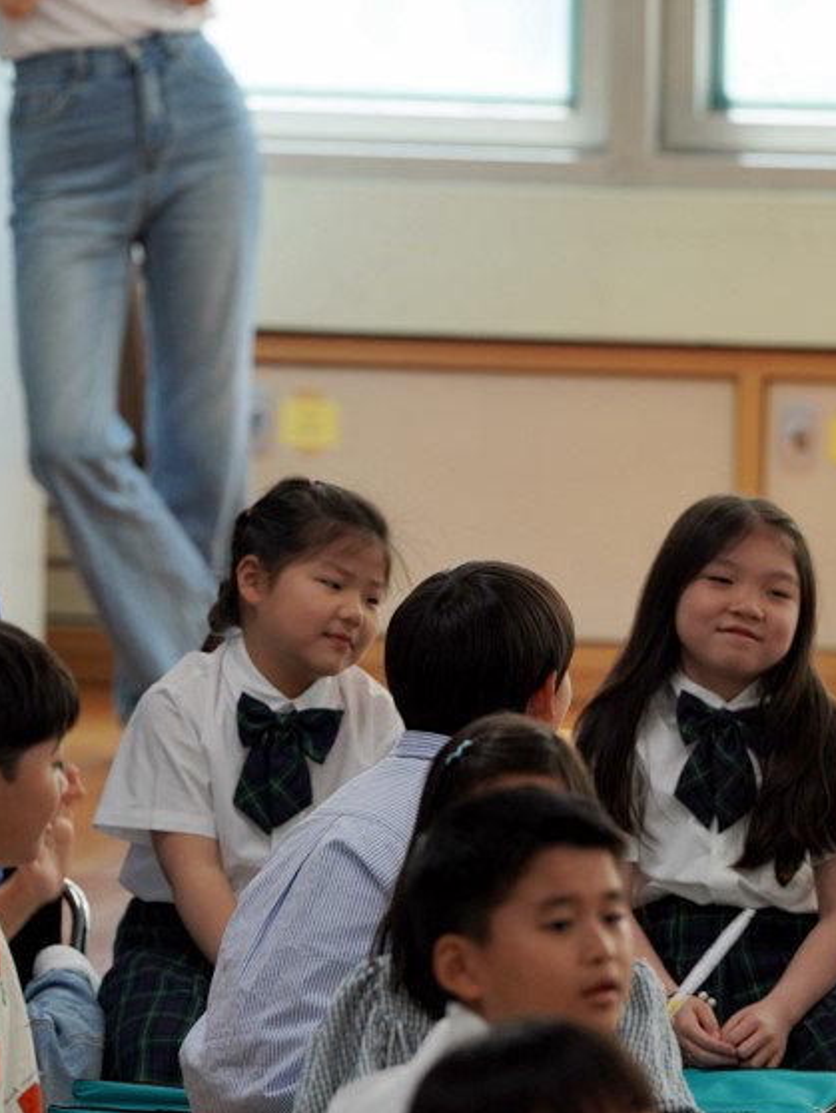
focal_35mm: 310
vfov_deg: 6.4
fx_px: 9975
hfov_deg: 4.8
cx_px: 634
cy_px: 578
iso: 800
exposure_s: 1/250
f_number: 4
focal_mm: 200
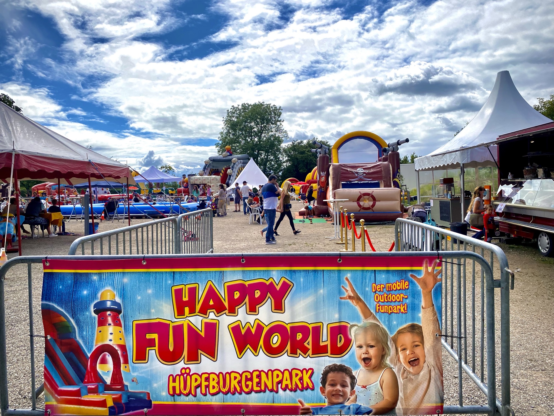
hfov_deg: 67.3
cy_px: 208
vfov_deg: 53.1
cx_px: 277
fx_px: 416
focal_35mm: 26
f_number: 1.8
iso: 32
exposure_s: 1/5495
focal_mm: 4.25
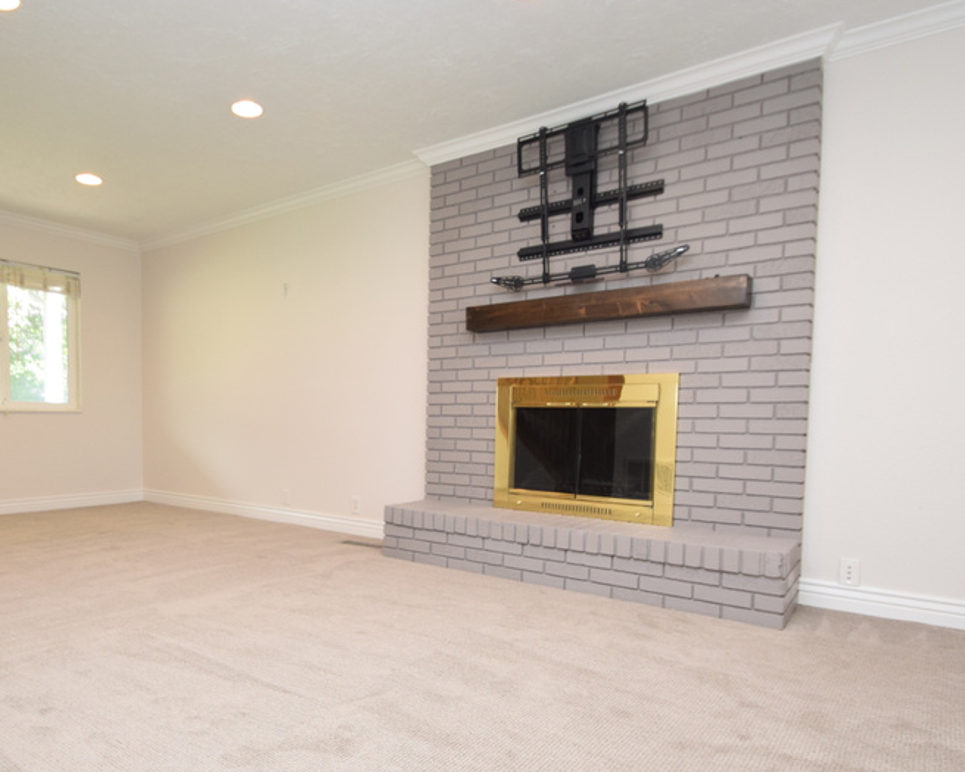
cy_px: 438
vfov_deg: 62.9
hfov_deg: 73.7
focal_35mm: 22
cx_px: 358
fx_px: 628
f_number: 5.6
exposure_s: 1/125
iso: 720
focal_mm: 10
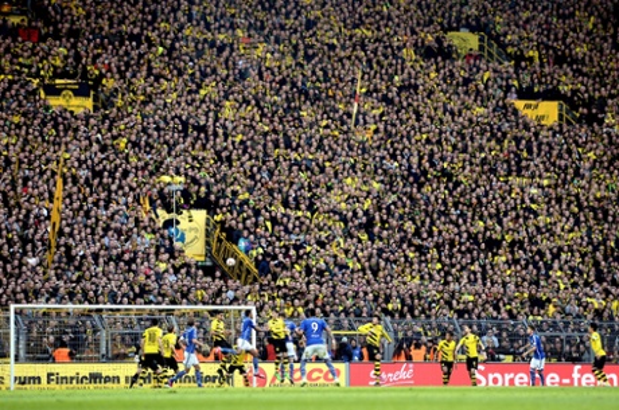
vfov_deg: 9.1
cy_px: 205
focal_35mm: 150
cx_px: 310
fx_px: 2575
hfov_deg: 13.7
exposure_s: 1/1250
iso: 800
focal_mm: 150
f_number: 4
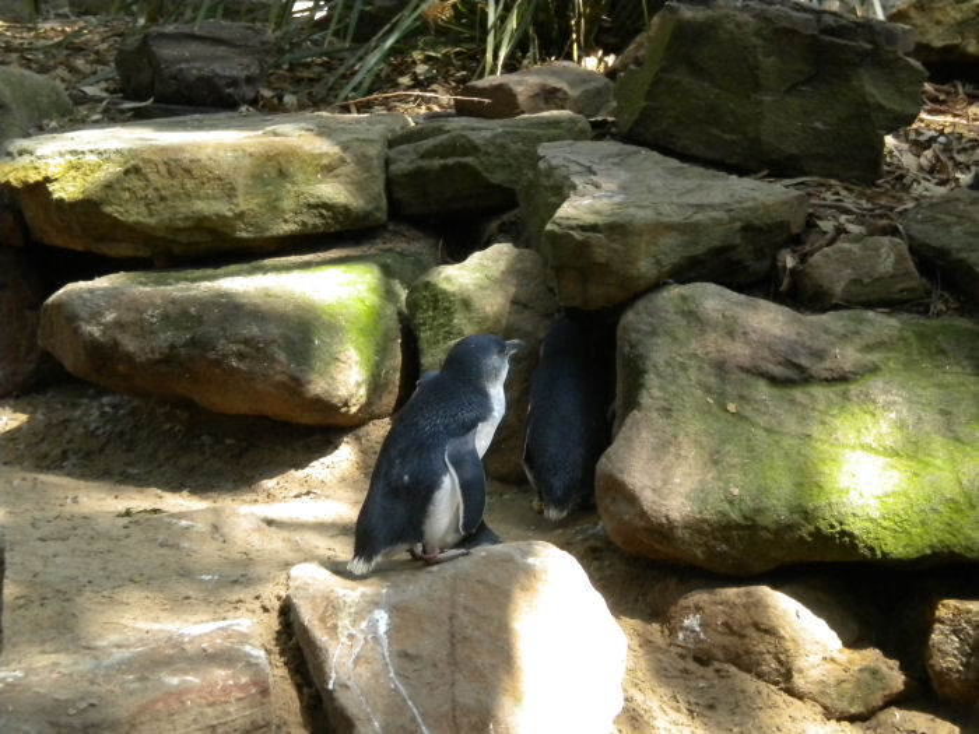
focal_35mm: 105
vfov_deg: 14.1
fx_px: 2970
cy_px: 367
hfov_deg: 18.7
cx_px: 490
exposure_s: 1/138
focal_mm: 18.9
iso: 485
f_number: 5.9
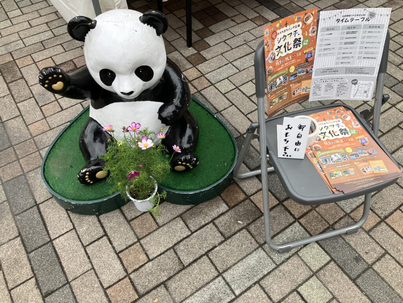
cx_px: 202
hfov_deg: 63.4
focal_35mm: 28
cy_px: 152
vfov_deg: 49.7
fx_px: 326
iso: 32
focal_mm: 3.99
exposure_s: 1/426
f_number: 1.8
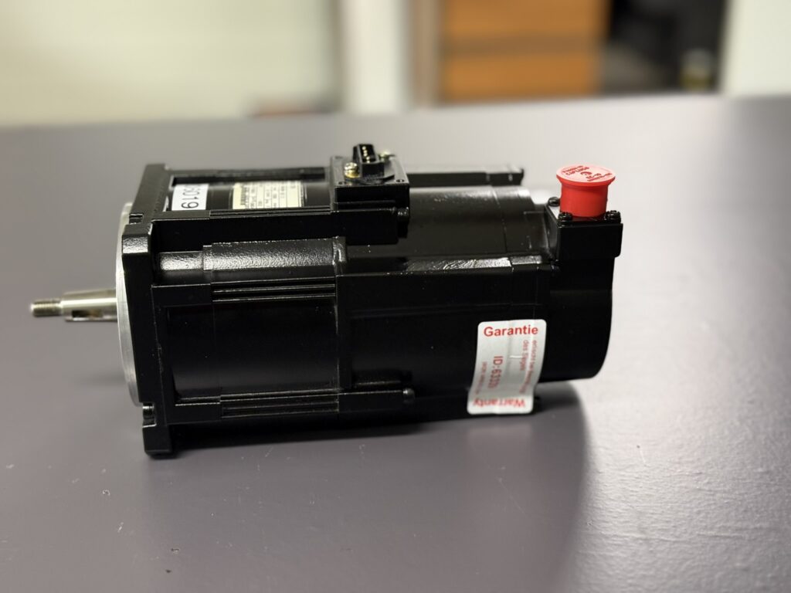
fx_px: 1097
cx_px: 396
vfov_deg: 30.3
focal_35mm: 48
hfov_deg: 39.7
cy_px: 296
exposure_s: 1/33
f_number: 1.78
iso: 250
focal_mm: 6.76
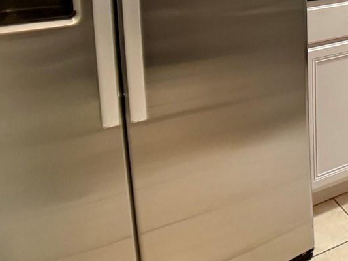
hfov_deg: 23.2
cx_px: 482
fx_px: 724
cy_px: -85
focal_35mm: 72
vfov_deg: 18.9
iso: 400
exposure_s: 1/60
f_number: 1.78
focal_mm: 6.76
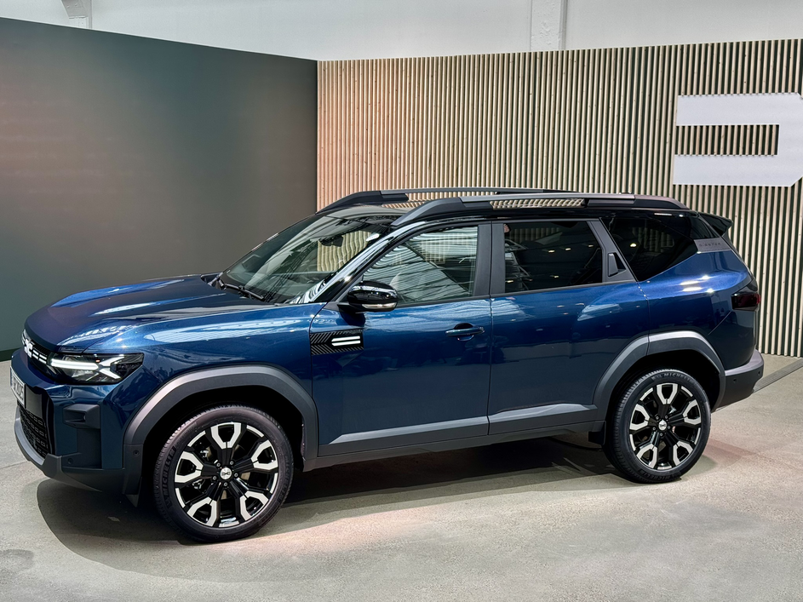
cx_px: 402
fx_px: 1113
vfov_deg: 30.3
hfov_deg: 39.7
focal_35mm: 48
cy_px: 301
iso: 64
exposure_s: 1/171
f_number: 1.78
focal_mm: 6.76
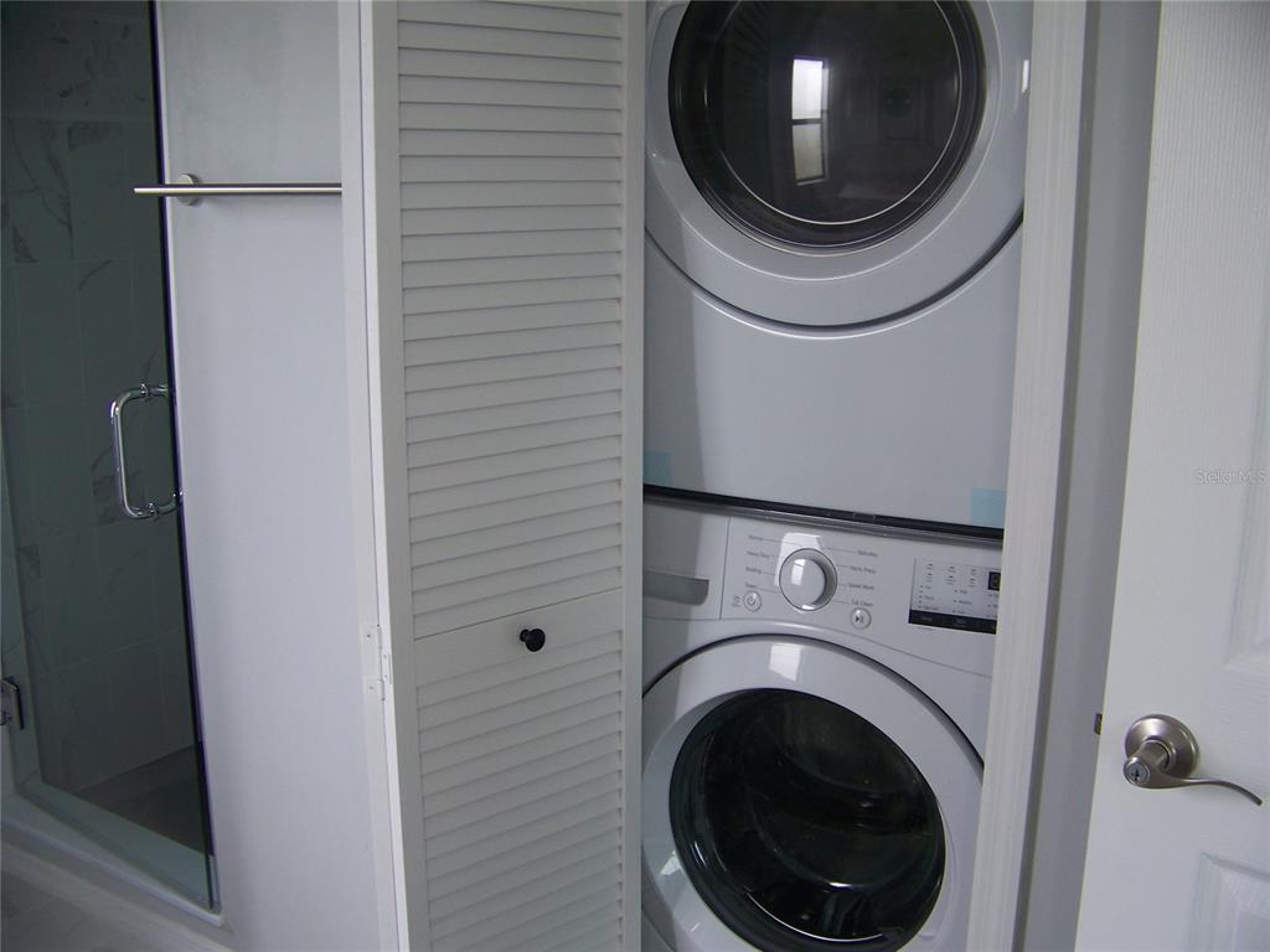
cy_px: 476
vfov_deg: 39.7
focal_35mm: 36
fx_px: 1321
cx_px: 635
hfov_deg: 51.4
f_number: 2.8
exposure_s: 1/40
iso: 64
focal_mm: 5.85
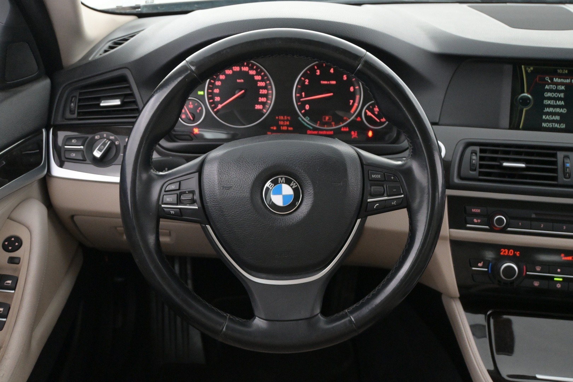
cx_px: 286
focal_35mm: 44
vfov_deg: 30.8
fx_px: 692
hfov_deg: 45.0
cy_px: 191
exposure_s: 1/50
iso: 5000
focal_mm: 29
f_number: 4.8
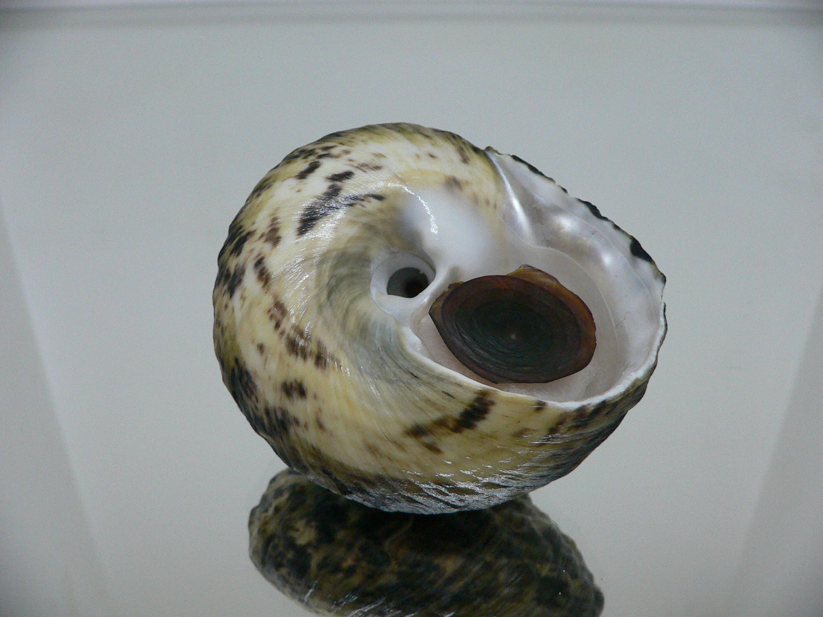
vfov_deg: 40.7
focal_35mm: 35
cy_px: 308
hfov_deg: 52.6
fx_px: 832
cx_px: 412
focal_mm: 4.6
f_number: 2.8
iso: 200
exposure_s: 1/60
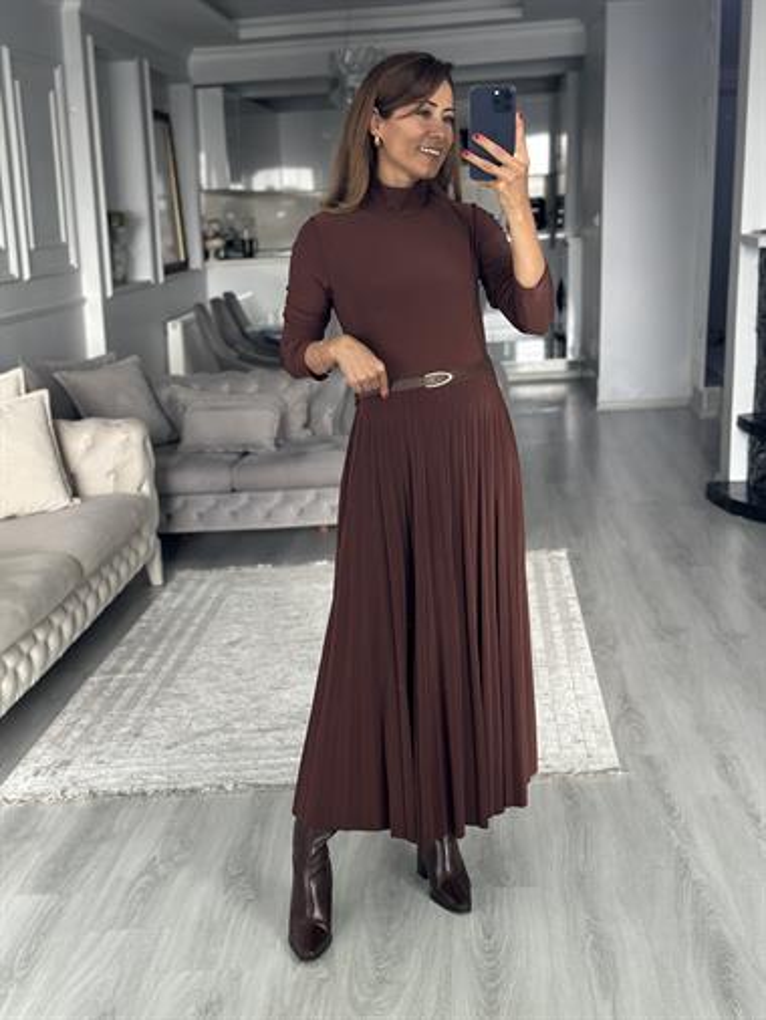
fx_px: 1415
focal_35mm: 48
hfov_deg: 30.3
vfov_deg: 39.6
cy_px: 510
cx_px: 383
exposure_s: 1/60
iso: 160
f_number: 1.78
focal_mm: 6.86
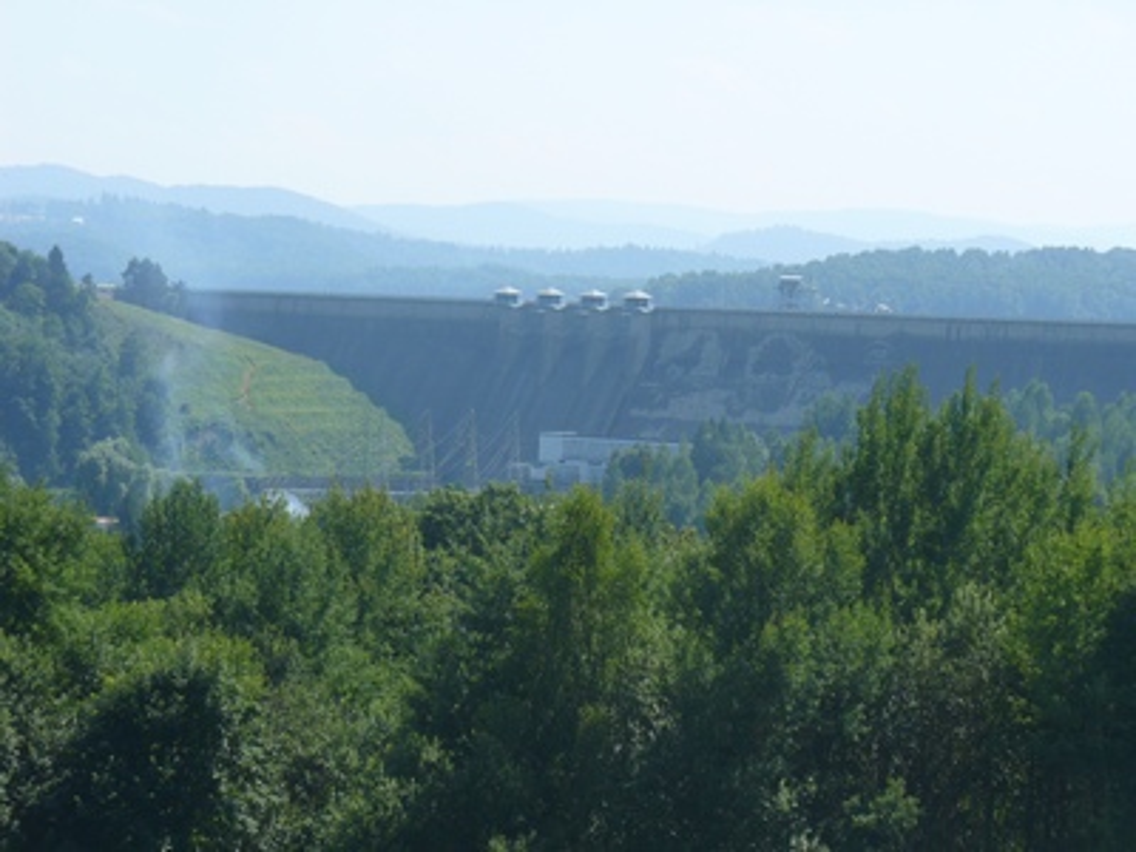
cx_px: 568
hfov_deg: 15.5
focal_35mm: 127
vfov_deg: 11.7
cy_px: 426
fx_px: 4168
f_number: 3.7
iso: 80
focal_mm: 21
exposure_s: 1/640
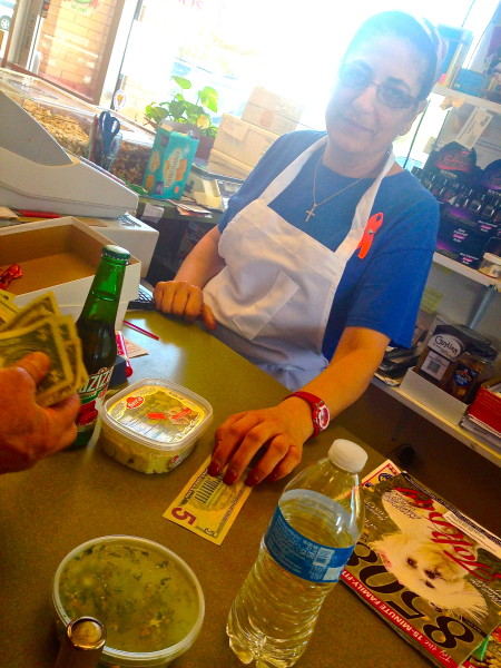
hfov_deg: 42.9
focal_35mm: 33
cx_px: 250
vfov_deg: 55.4
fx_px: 637
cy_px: 334
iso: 80
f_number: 2.4
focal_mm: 4.12
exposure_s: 1/120
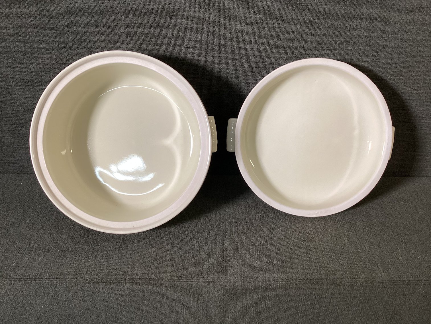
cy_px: 162
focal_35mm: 31
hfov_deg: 58.3
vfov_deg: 45.4
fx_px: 386
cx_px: 216
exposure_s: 1/60
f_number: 2.4
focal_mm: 3.3
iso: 160
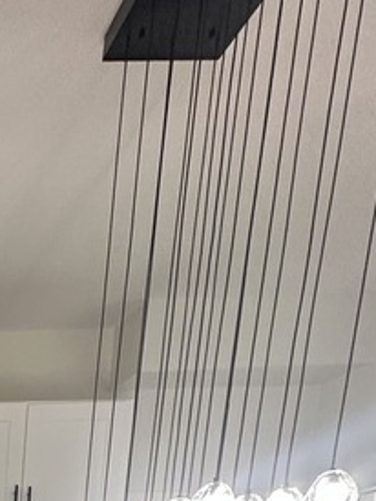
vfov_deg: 22.7
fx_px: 797
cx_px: -237
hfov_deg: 21.0
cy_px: 869
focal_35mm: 55
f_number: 2.2
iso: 250
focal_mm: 2.22
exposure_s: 1/60
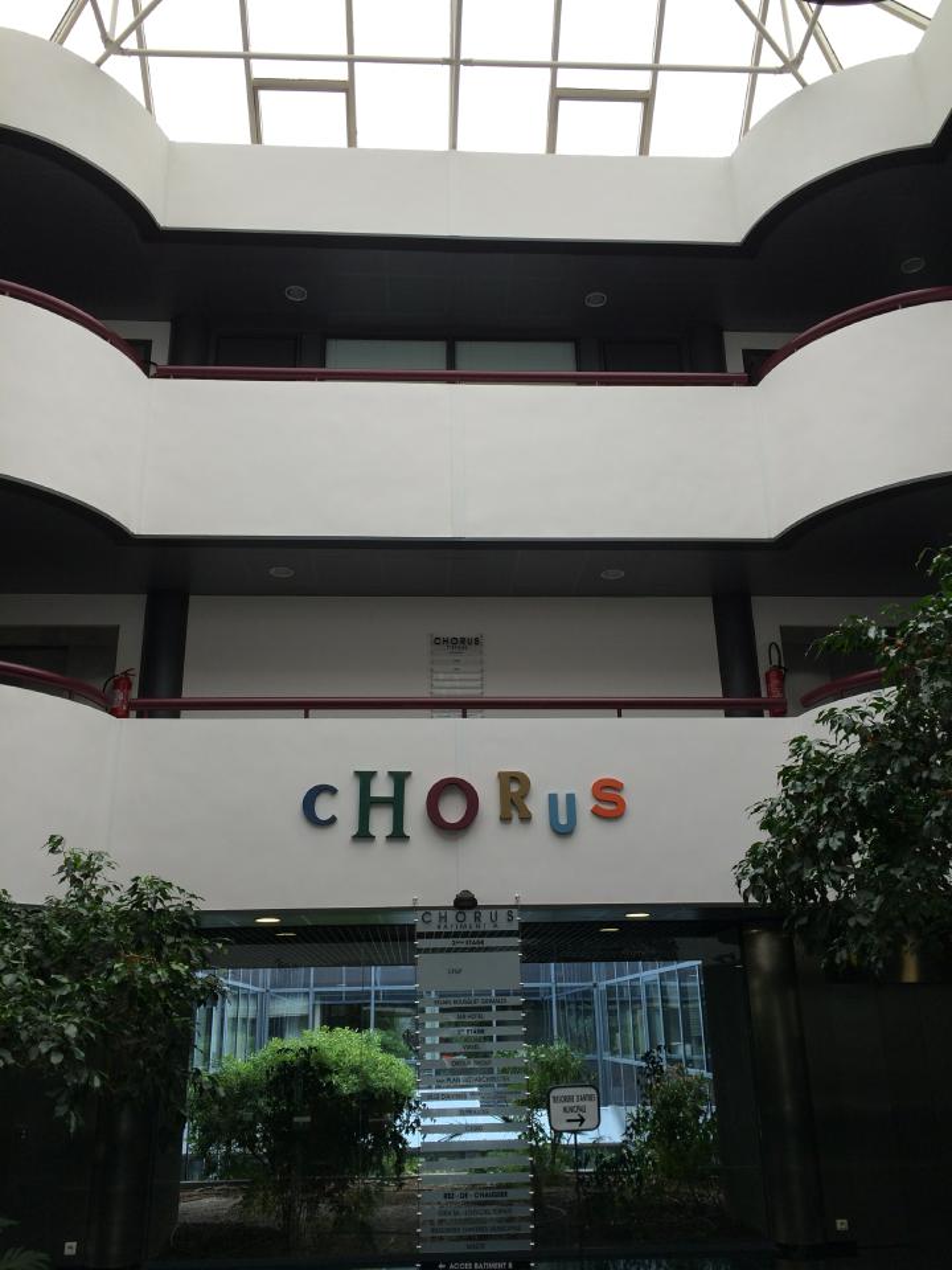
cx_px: 476
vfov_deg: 61.7
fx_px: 1063
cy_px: 635
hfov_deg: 48.2
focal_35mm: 29
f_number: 2.2
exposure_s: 1/138
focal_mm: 4.15
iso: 32
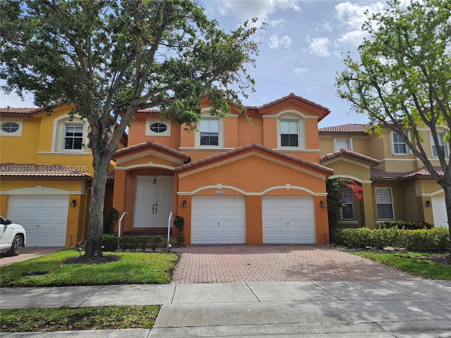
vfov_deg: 58.9
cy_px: 169
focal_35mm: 23
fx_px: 300
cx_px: 226
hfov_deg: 73.9
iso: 25
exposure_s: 1/2228
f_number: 1.8
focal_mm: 5.4
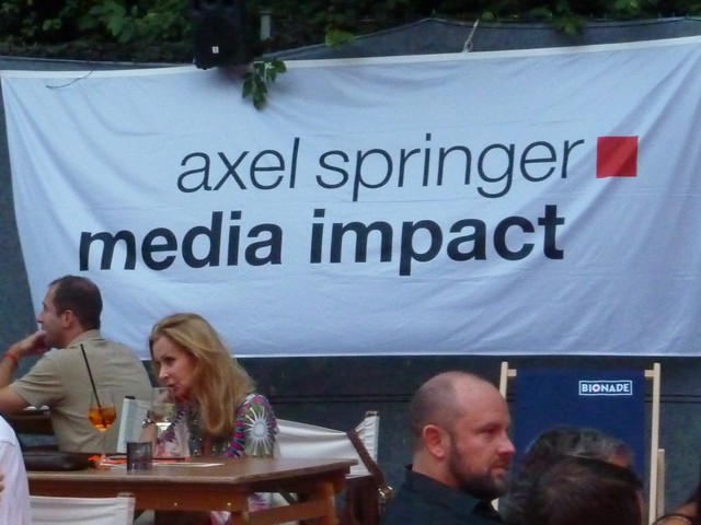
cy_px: 262
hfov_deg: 13.2
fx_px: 3038
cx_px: 350
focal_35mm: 150
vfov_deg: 9.9
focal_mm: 13.7
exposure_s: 1/20
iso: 800
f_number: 4.2
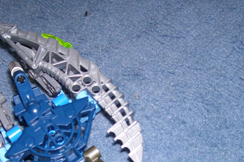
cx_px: 99
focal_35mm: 64
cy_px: 137
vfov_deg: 20.9
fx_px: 434
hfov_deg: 31.3
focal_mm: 6
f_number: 2.7
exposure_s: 1/60
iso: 125
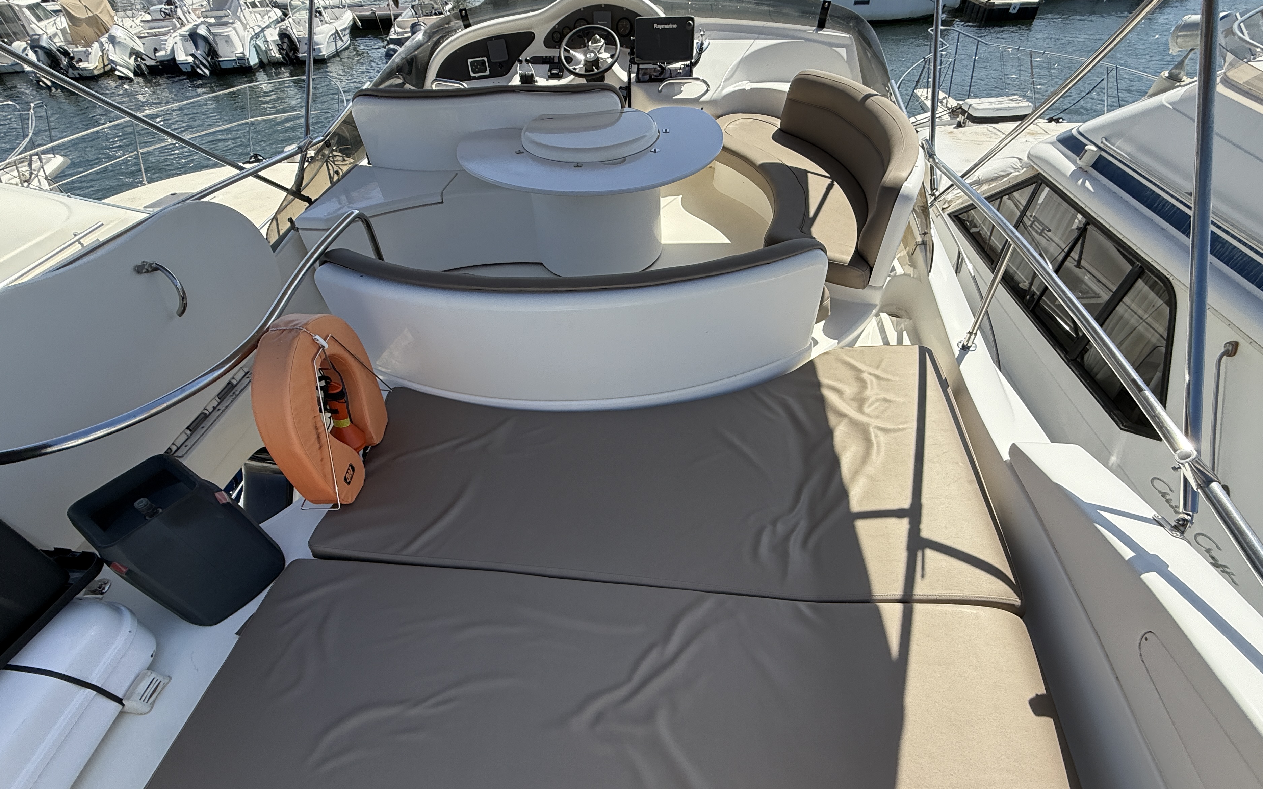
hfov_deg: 97.8
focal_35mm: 16
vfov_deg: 70.7
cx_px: 648
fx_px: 551
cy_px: 463
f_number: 2.2
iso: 80
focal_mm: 2.22
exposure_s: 1/1795
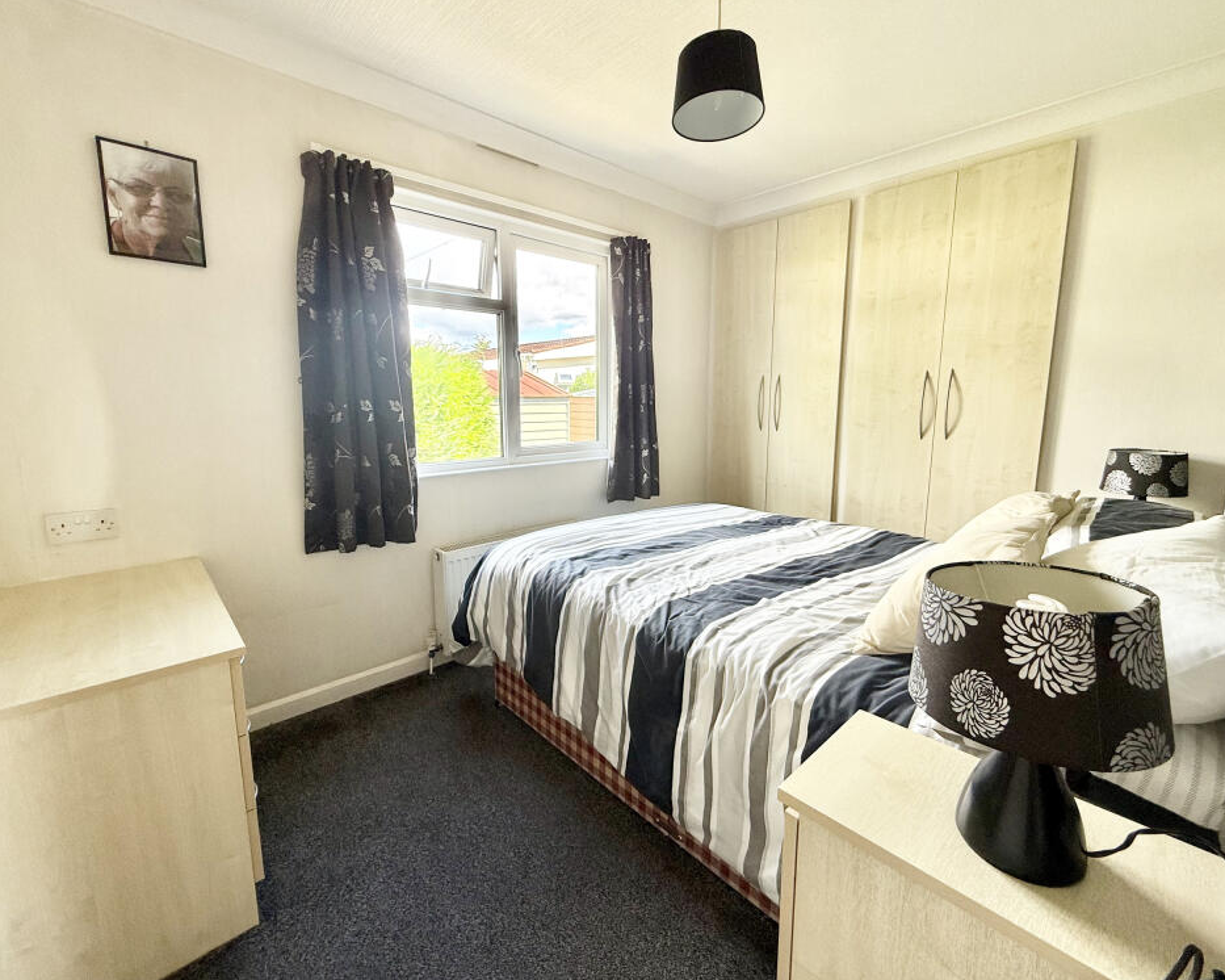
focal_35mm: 15
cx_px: 618
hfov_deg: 96.8
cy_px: 478
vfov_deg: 84.0
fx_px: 544
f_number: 2.2
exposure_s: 1/99
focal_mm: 2.22
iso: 64
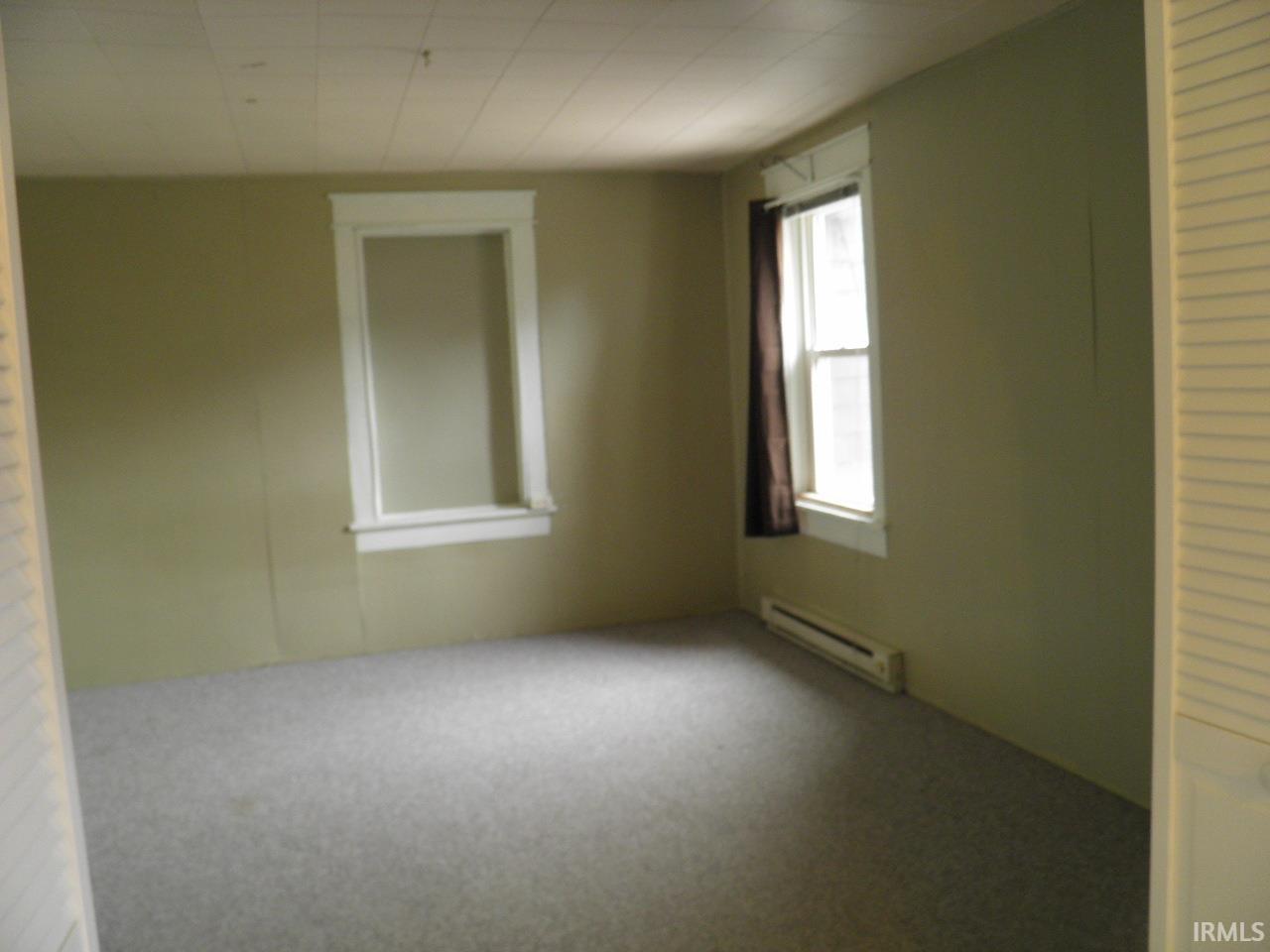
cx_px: 635
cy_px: 476
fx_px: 1027
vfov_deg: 49.7
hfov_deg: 63.4
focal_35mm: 28
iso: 100
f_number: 2.8
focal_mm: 4.9
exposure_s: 1/8
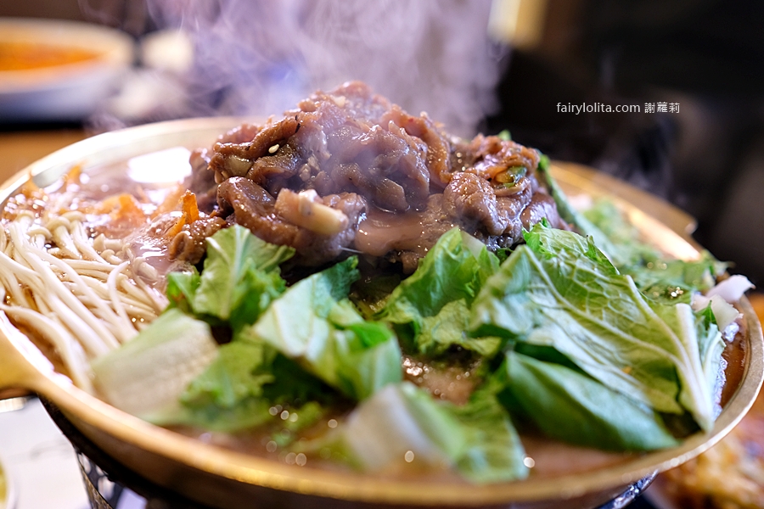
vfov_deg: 37.9
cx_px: 382
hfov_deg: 54.4
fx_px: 743
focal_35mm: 35
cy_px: 254
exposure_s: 1/105
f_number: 2.8
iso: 500
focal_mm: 23
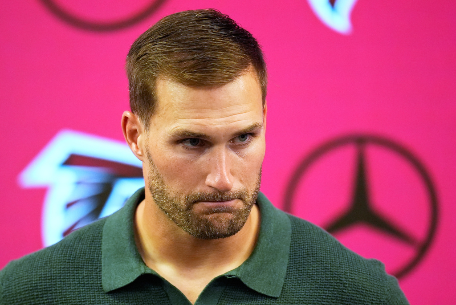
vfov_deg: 2.3
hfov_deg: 3.4
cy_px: 152
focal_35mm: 600
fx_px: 7607
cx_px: 228
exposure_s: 1/320
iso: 2500
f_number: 2.8
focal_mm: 400
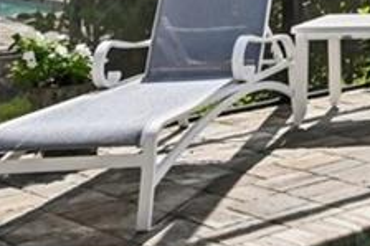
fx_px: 1027
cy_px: -126
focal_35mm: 100
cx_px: 814
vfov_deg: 12.9
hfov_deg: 15.0
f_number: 8
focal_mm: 14
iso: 400
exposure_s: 1/1600
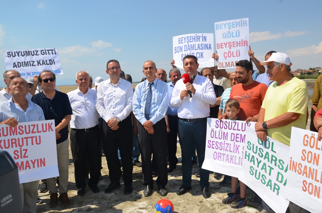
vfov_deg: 47.7
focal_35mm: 27
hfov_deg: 67.5
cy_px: 106
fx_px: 241
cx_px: 161
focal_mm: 18
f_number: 11
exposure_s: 1/200
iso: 100
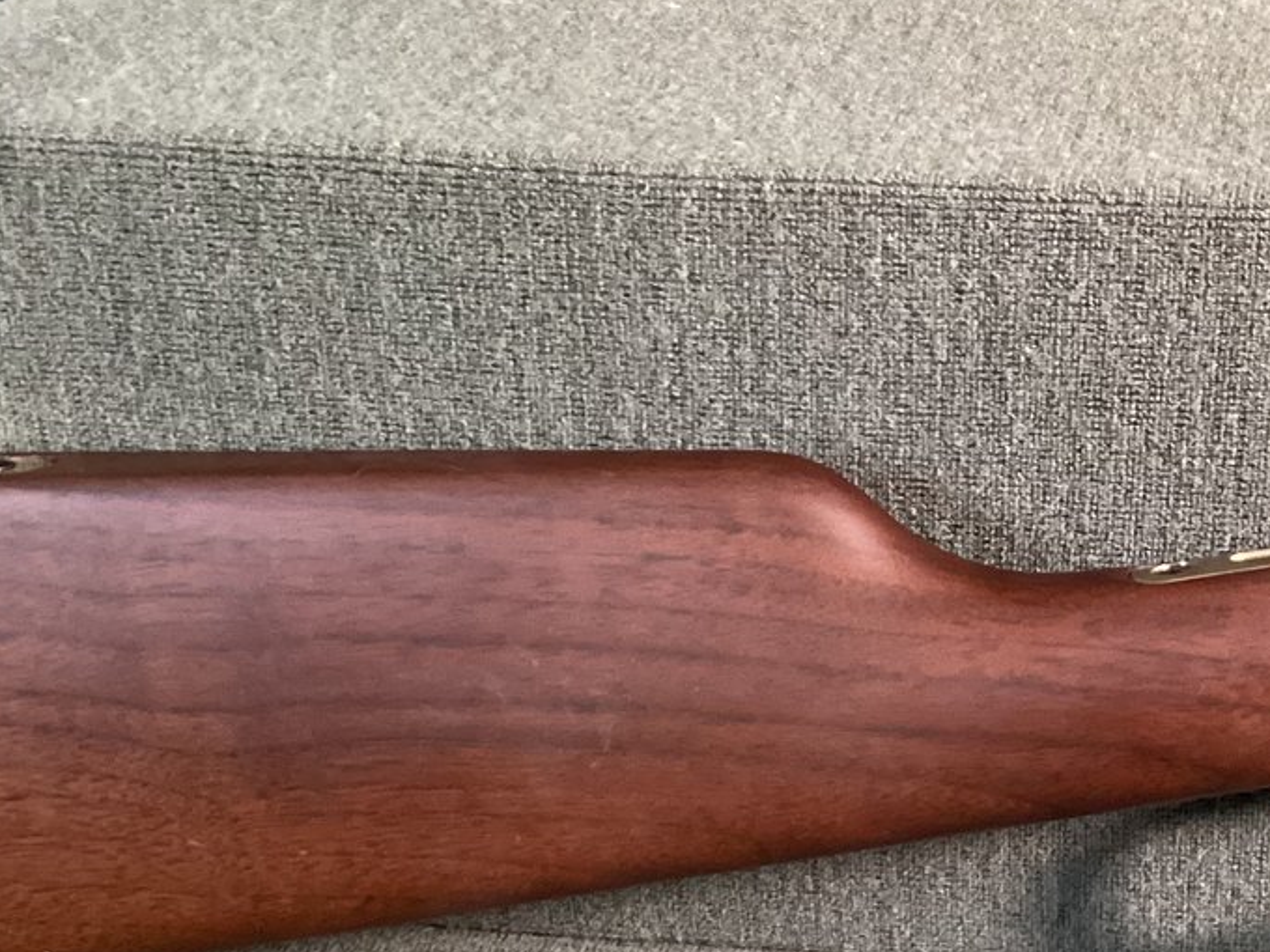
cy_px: 649
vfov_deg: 21.2
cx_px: 1127
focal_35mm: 69
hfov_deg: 27.2
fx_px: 2531
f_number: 2.4
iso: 320
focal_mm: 3.3
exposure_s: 1/30
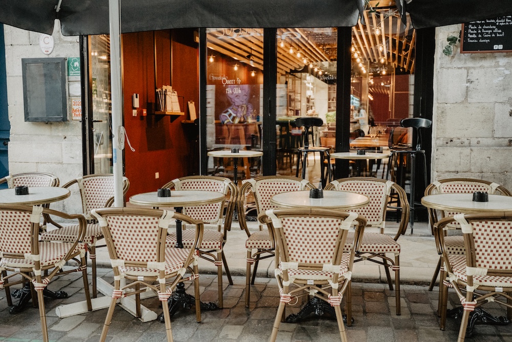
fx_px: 512
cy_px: 171
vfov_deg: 36.9
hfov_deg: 53.1
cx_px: 256
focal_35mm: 36
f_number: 2.8
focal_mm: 36
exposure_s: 1/250
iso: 4000
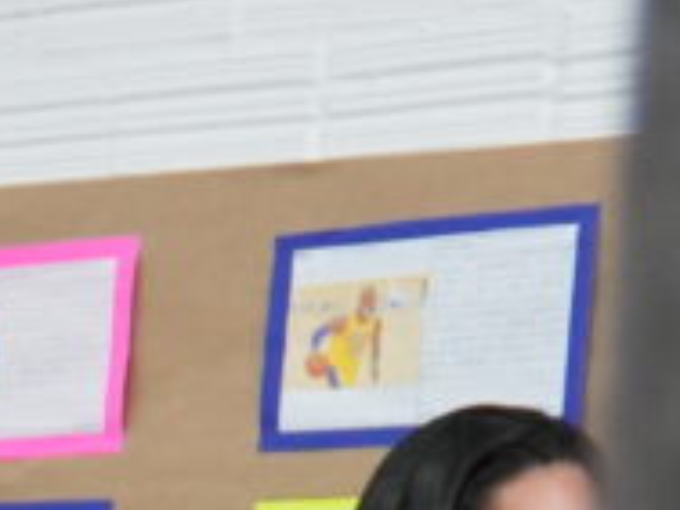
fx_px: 4148
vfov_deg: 6.6
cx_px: -1686
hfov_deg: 7.6
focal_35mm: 211
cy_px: 1277
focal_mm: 17
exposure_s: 1/100
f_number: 2.8
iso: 800
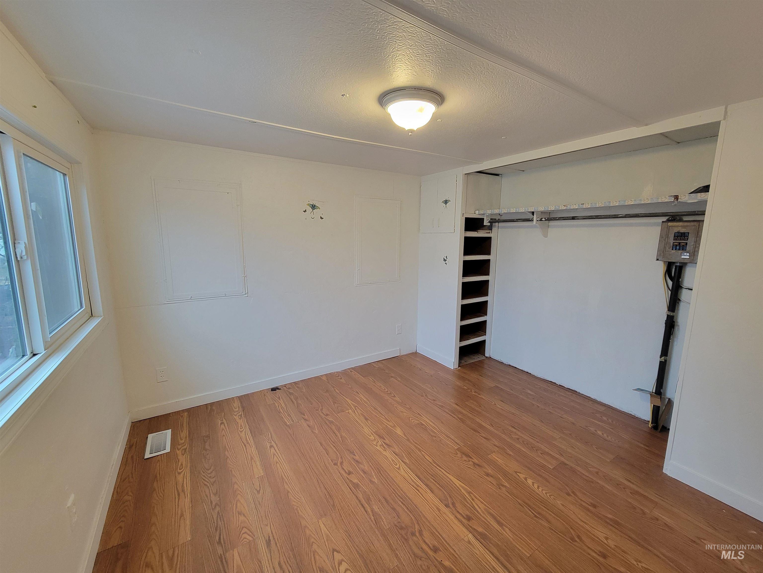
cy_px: 286
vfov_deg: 89.9
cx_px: 382
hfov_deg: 106.2
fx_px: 287
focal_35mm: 13
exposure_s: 1/60
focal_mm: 2.2
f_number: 2.2
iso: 250
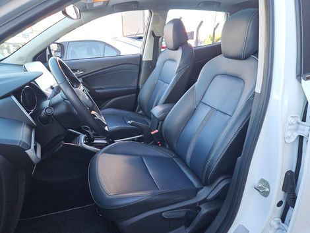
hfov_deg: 73.8
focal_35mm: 23
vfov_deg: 59.0
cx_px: 155
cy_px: 116
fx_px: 206
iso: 100
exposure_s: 1/180
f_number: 1.8
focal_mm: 5.4
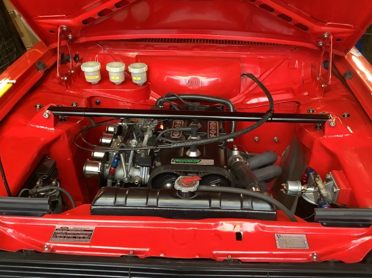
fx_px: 376
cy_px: 132
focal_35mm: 35
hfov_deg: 52.6
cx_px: 203
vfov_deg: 40.7
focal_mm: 3.3
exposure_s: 1/50
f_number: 2.4
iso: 320
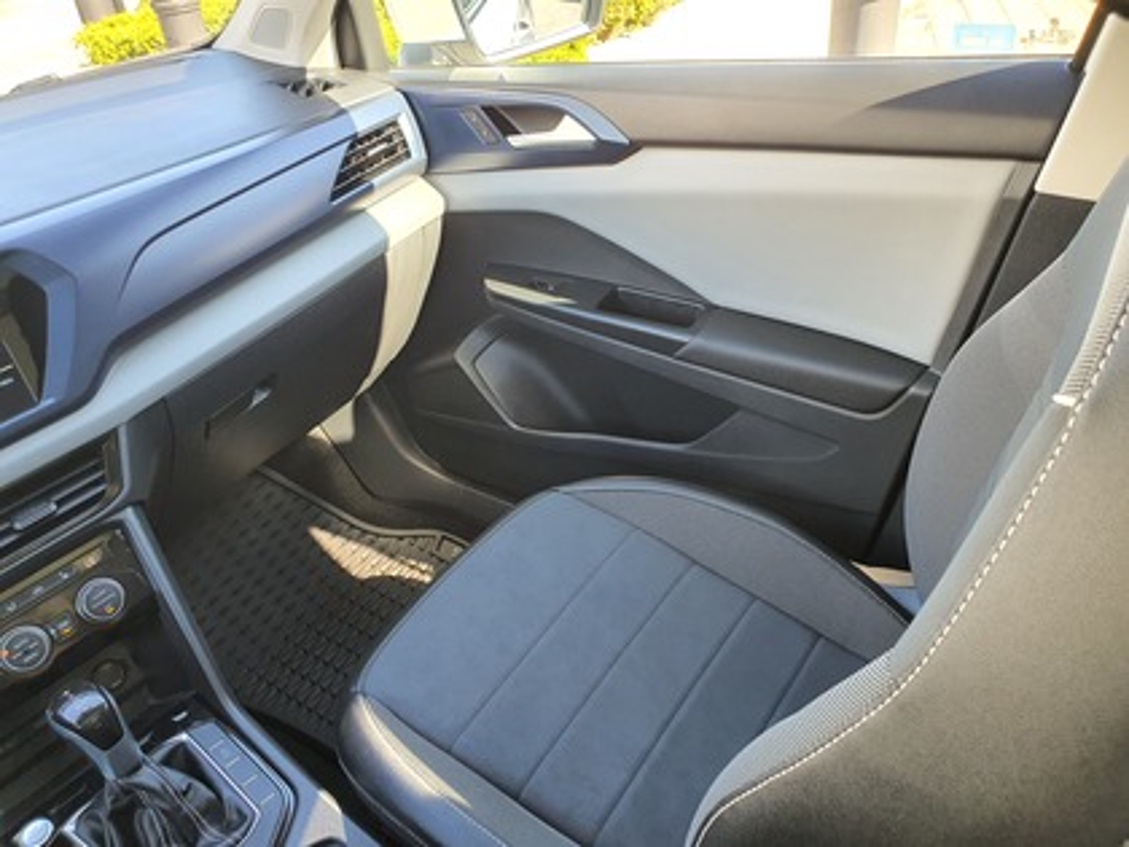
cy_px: 424
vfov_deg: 53.1
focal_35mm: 26
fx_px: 848
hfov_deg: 67.3
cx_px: 564
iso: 200
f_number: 2.4
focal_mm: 4.3
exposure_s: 1/120
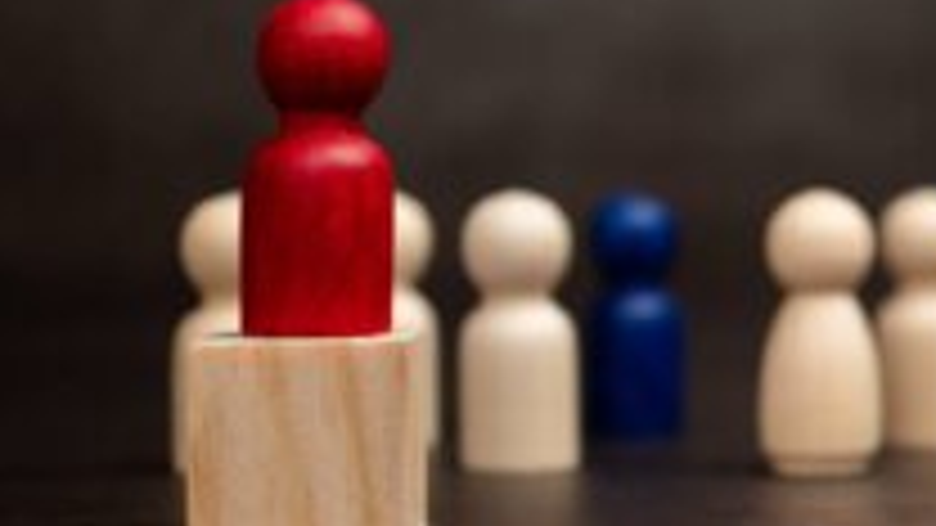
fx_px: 2358
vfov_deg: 12.7
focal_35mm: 95
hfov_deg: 21.9
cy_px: 229
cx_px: 860
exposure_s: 1/160
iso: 100
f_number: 3.5
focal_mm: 30
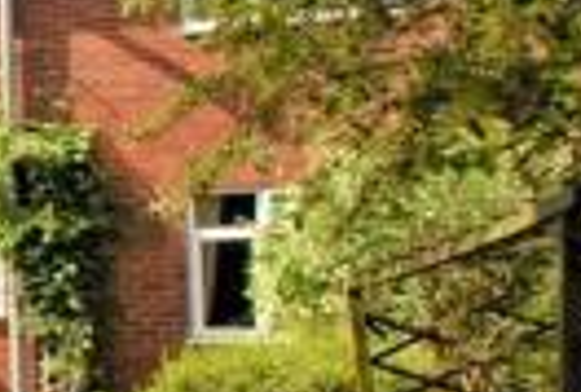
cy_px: 227
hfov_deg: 17.5
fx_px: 1198
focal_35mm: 74
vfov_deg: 18.6
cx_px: -632
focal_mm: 10
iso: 200
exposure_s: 1/500
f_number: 7.1
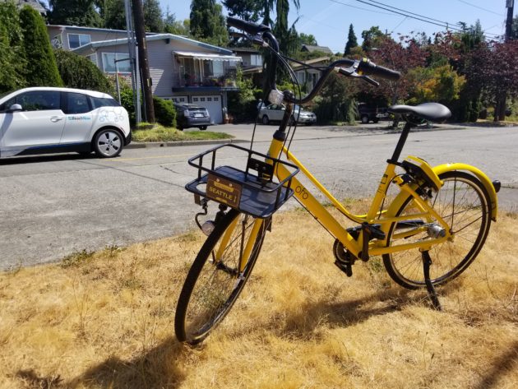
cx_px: 259
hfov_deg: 67.3
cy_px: 194
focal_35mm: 26
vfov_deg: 53.1
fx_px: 389
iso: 50
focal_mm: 4.25
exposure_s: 1/2216
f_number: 1.7
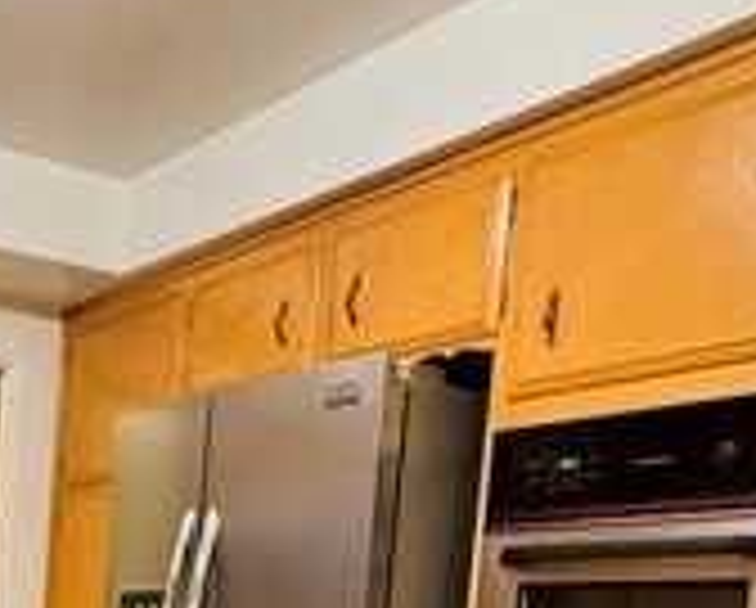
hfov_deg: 30.9
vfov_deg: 26.0
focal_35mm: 52
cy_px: 734
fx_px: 1166
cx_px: -130
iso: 1000
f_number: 2.2
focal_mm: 2.22
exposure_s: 1/60
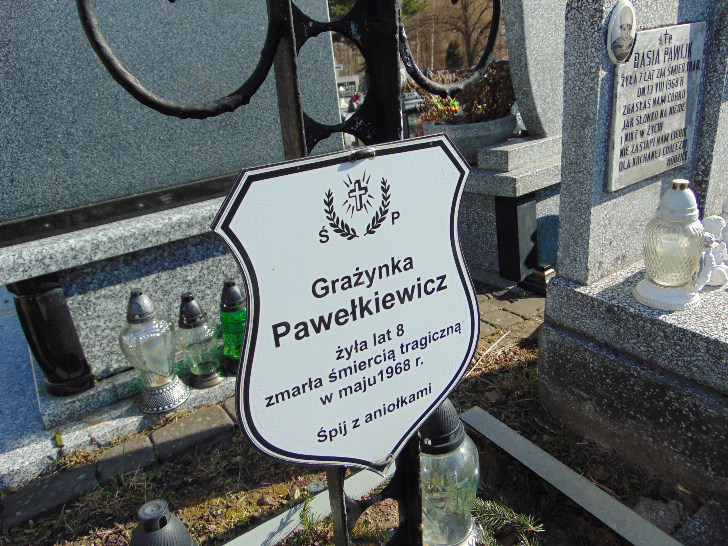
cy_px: 273
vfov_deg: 54.9
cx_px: 364
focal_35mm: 25
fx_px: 526
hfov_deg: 69.4
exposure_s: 1/800
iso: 80
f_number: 3
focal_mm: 4.5
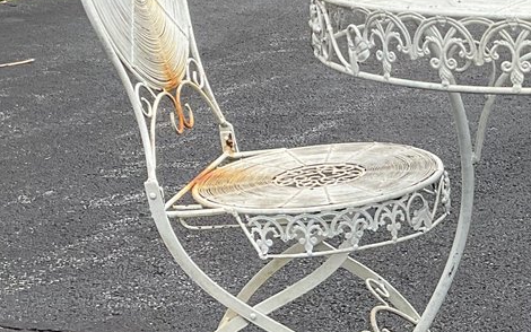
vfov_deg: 13.1
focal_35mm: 99
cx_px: 561
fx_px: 1433
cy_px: 285
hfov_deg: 20.2
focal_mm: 3
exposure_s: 1/568
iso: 16
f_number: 1.8
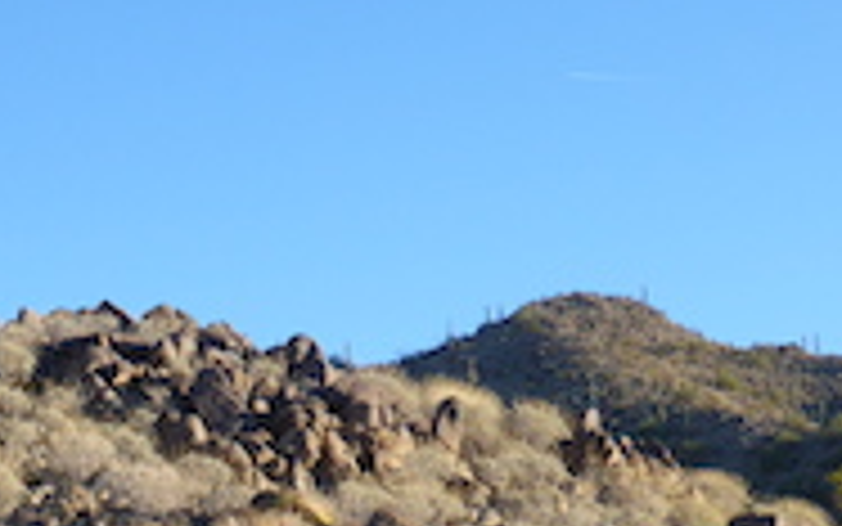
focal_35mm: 128
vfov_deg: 10.2
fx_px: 2938
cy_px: 387
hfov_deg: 16.2
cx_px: 126
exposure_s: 1/250
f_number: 4.5
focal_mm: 8.4
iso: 100
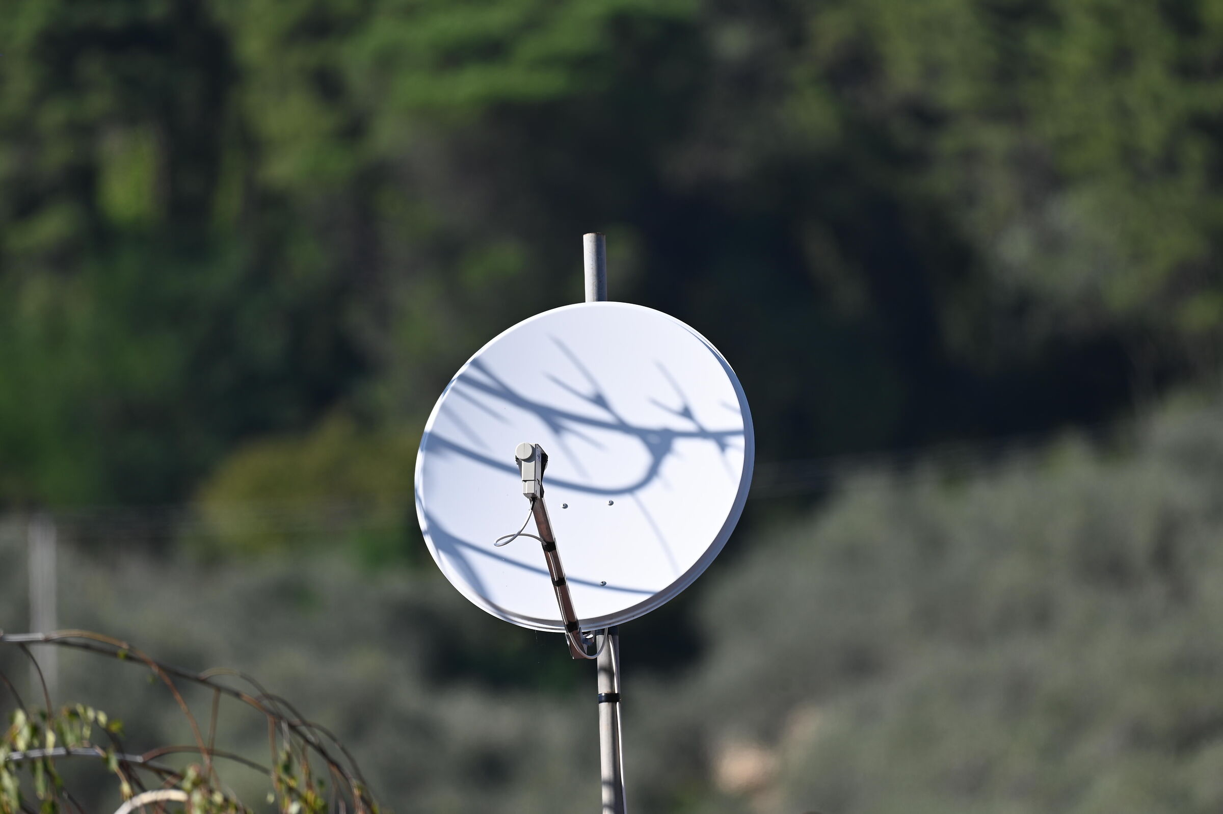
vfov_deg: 2.3
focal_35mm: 600
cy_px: 407
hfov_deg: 3.4
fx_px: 20370
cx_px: 612
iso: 100
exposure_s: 1/320
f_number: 6.3
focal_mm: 600
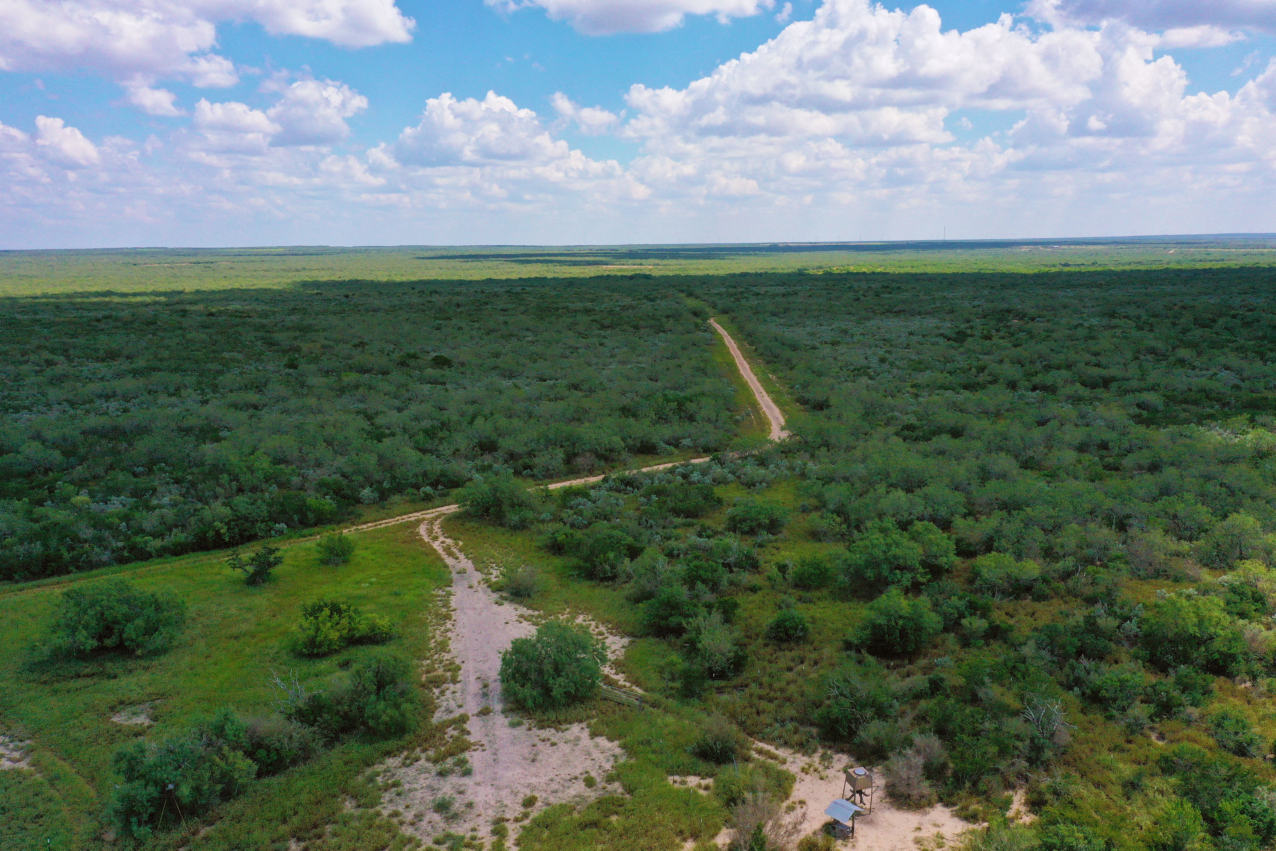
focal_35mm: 28
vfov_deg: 46.4
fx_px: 992
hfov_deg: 65.5
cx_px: 638
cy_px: 426
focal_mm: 10.26
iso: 200
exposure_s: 1/120
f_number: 5.6
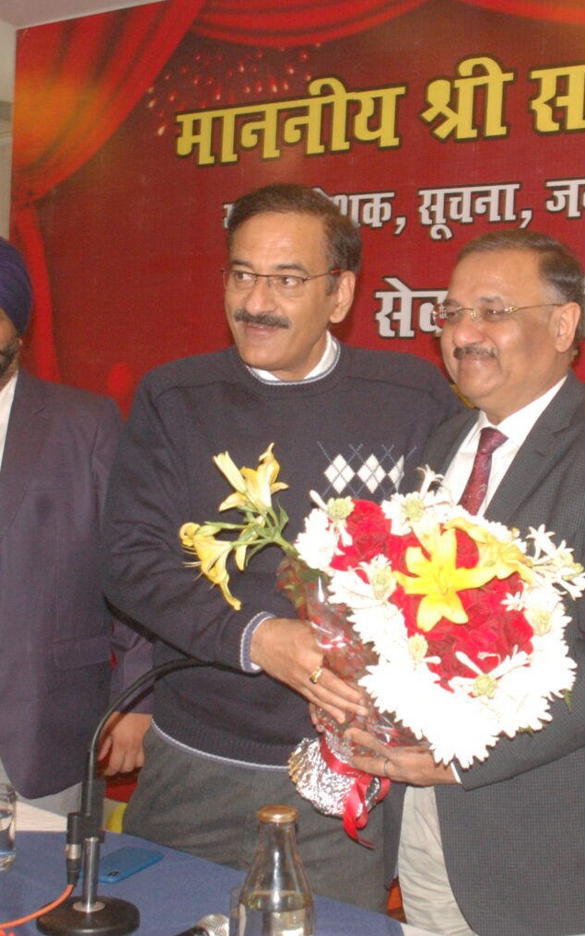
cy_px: 467
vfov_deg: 34.0
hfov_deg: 21.6
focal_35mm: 60
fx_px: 1532
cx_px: 369
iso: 1600
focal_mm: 26
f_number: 5
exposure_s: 1/60
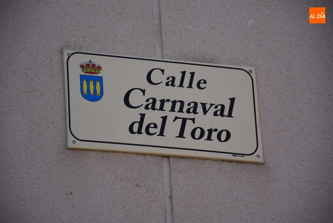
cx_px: 166
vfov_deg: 6.6
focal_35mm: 210
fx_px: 1944
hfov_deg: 9.8
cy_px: 112
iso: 200
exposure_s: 1/500
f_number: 5.6
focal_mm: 140
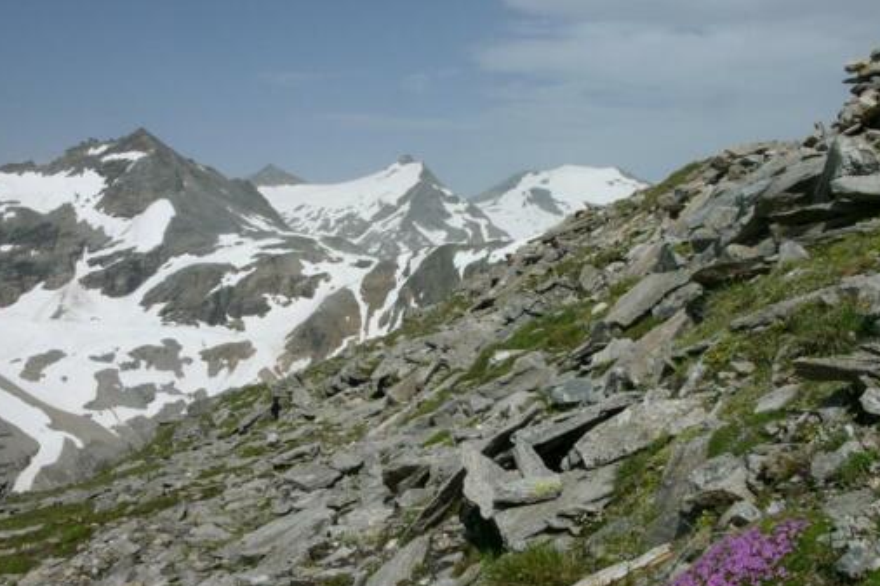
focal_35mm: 41
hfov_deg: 47.4
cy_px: 351
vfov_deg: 32.5
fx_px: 1002
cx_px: 406
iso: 100
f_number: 11
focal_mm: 8.6
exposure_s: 1/400
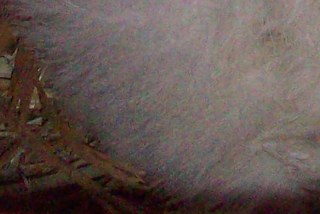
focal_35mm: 185
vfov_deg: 6.8
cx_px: 378
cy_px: -382
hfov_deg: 10.9
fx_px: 1644
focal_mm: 6.2
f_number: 2.8
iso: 400
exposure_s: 1/128
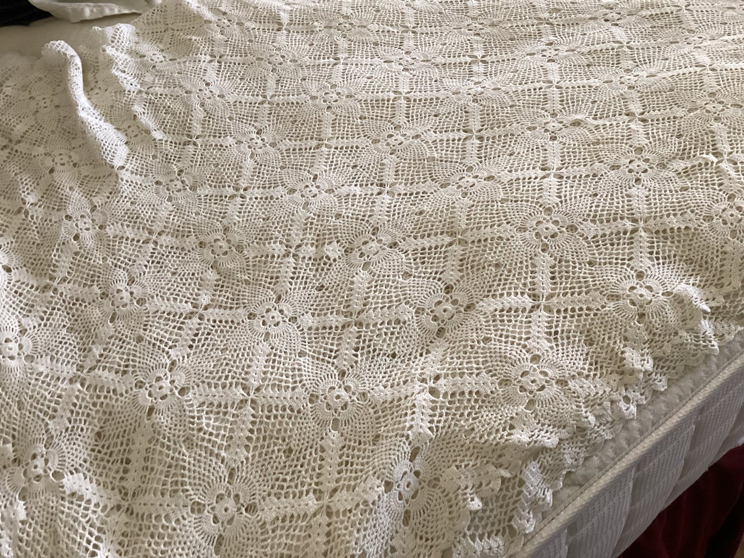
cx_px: 372
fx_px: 666
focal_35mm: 31
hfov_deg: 58.3
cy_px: 279
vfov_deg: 45.4
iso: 250
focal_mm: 3.3
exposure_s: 1/50
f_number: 2.4
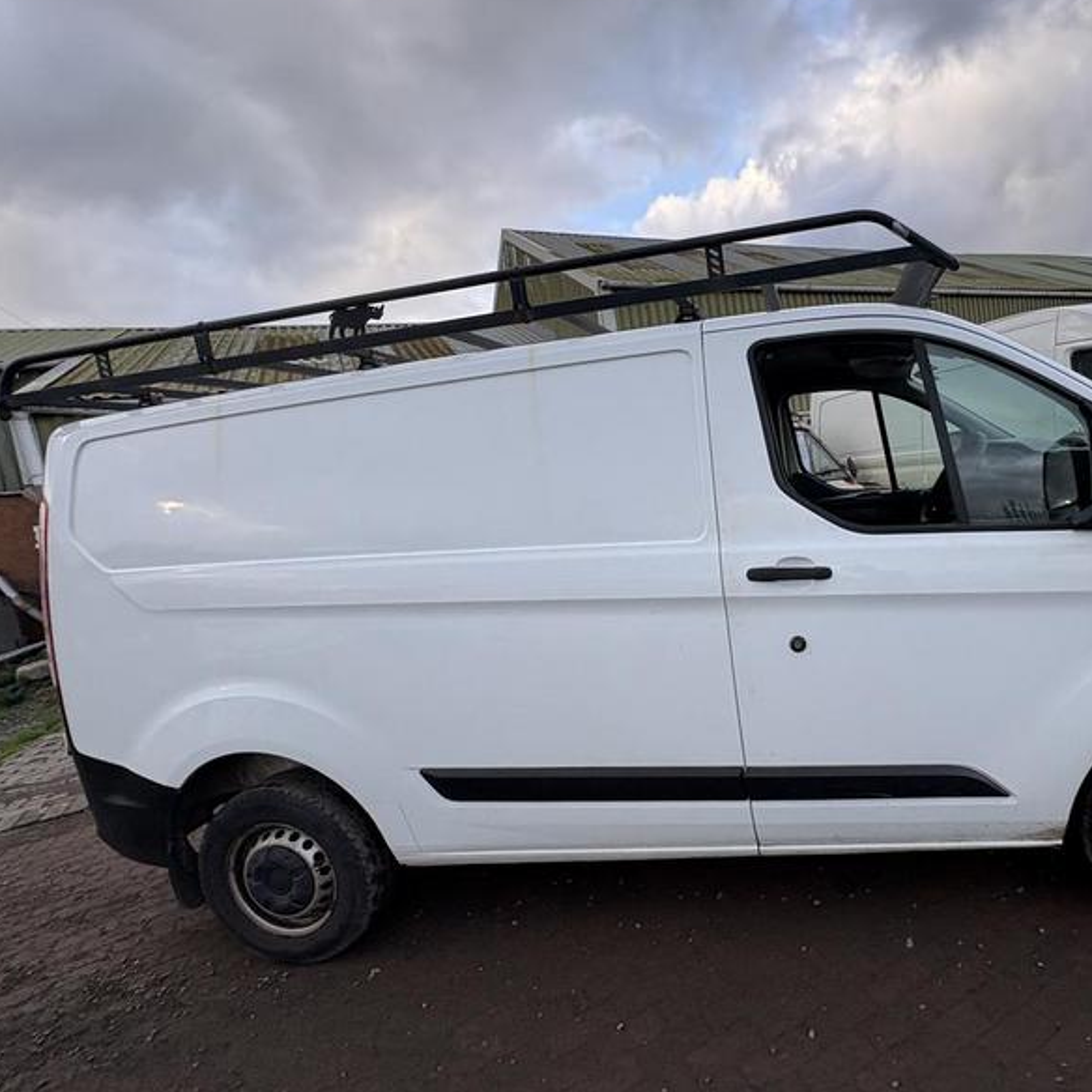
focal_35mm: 19
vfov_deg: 77.7
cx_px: 737
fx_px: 678
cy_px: 540
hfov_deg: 75.0
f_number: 2.2
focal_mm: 2.22
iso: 40
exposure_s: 1/155
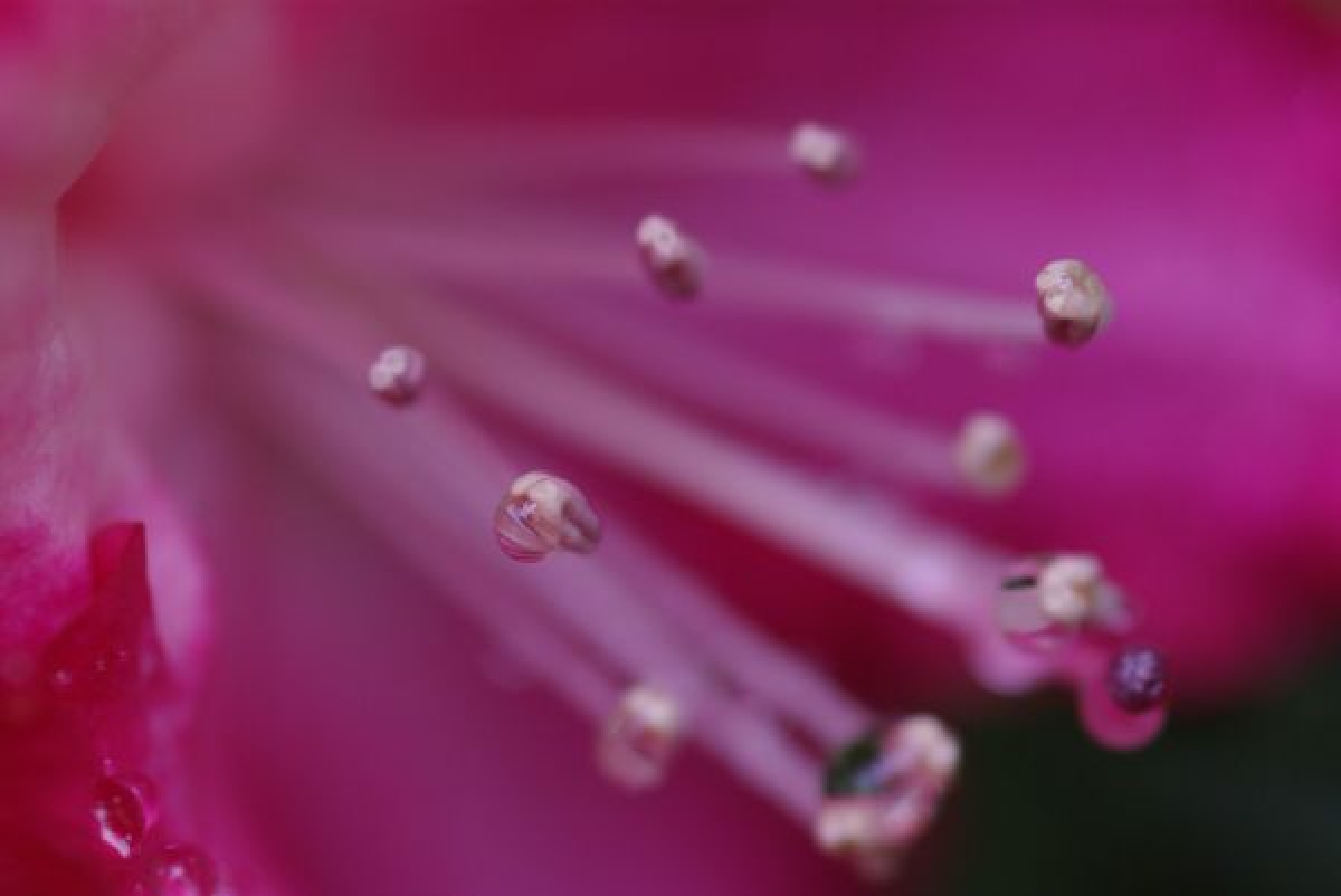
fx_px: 5591
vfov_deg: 9.2
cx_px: 670
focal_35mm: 150
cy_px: 448
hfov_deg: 13.7
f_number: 4
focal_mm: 100
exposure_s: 1/125
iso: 400
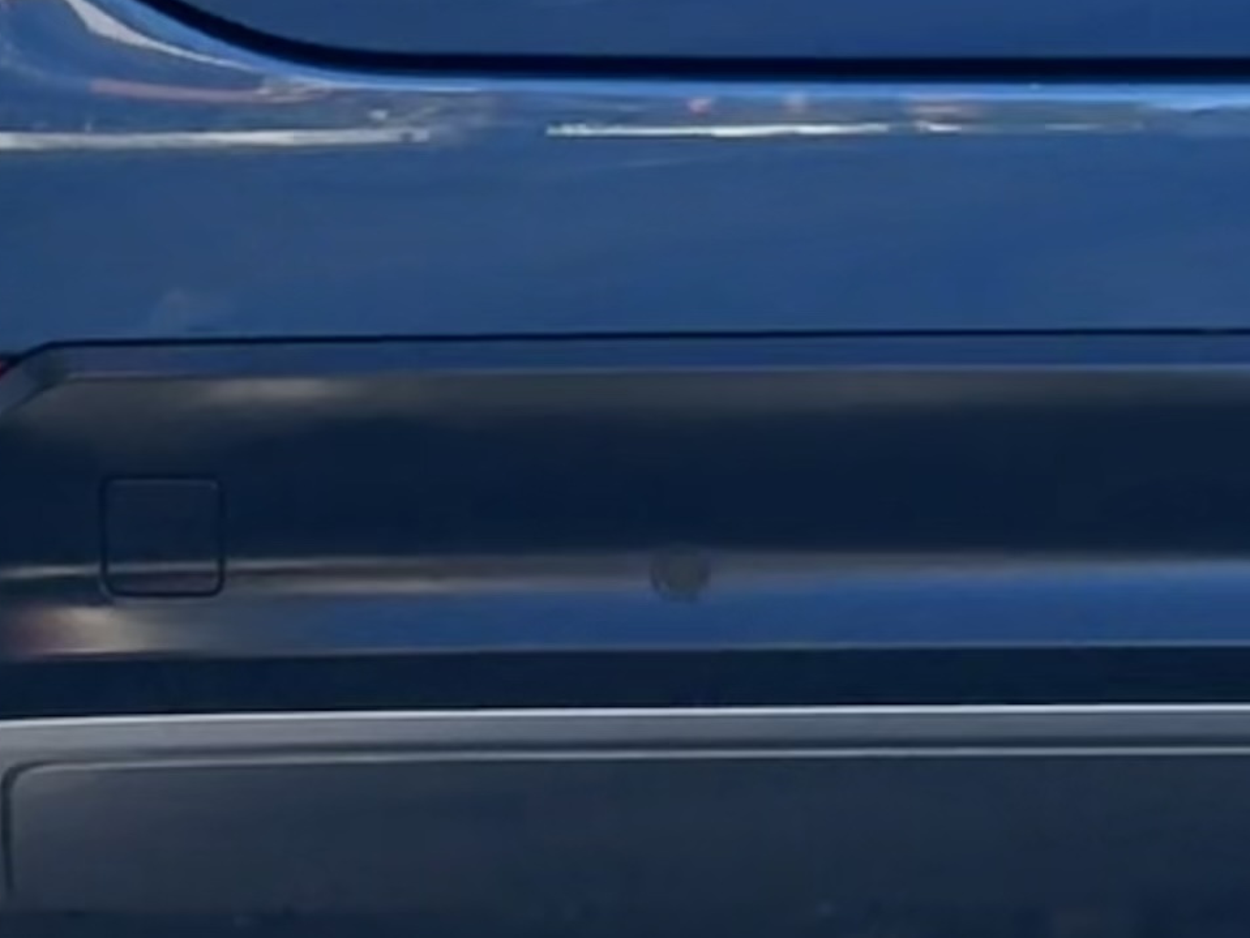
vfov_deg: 2.9
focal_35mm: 505
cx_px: 1296
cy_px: -350
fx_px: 18240
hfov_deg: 3.9
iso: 64
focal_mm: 15.66
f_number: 2.8
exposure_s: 1/124
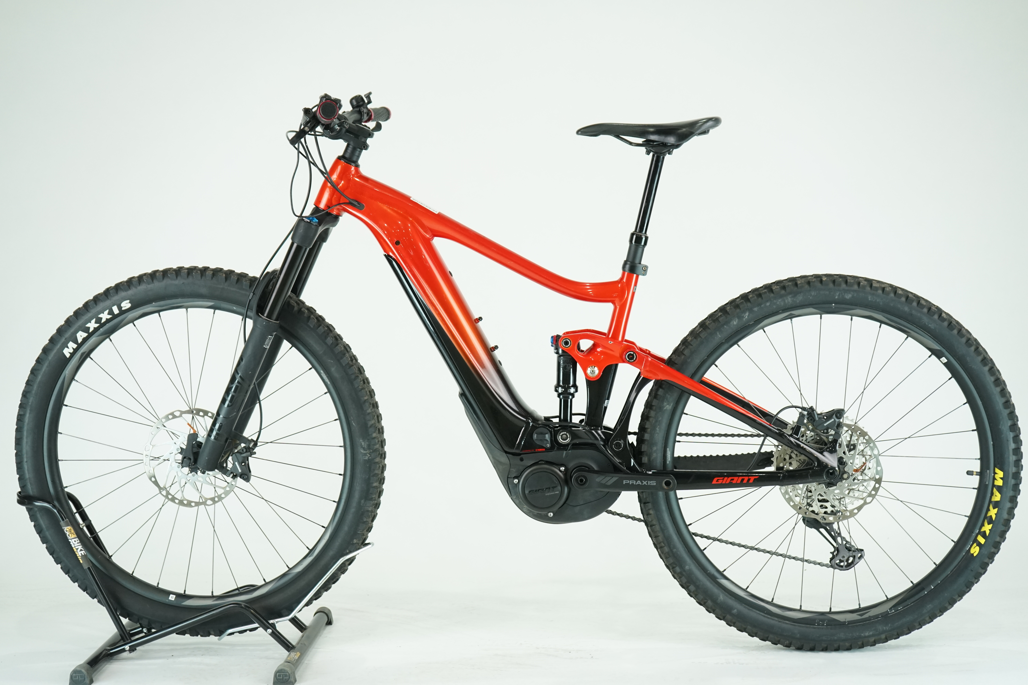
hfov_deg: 38.2
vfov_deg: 26.0
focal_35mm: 52
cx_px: 514
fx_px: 1485
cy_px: 342
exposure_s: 1/200
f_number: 5.6
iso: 1600
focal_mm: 52
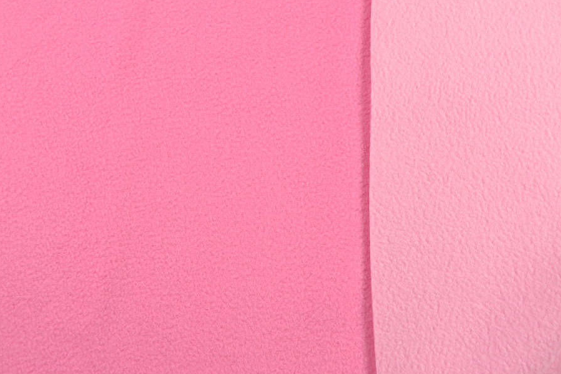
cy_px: 159
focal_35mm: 47
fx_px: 732
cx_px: 250
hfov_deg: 41.9
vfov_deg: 28.6
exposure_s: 1/20
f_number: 5.6
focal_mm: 26
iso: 100
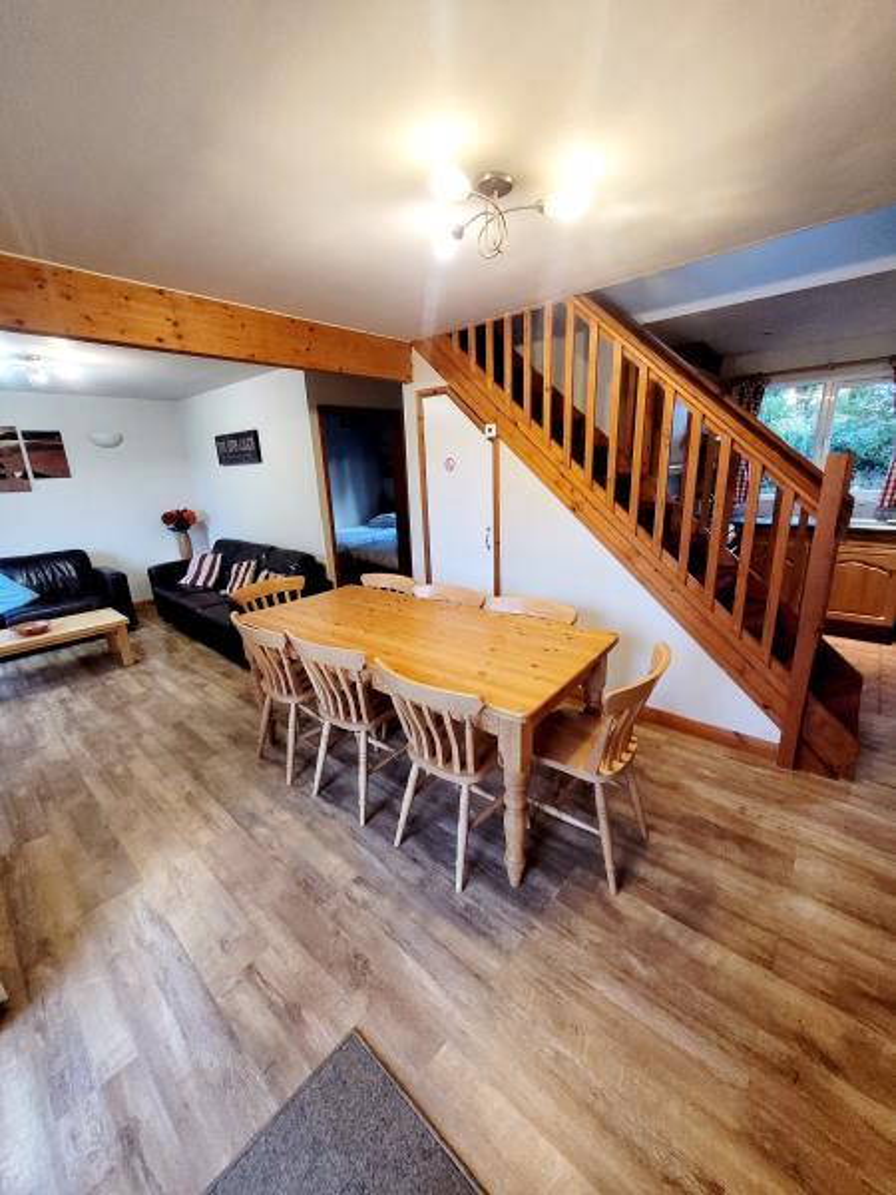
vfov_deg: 106.2
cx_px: 448
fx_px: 449
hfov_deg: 89.9
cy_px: 598
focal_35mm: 13
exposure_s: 1/50
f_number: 2.2
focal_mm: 1.74
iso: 400
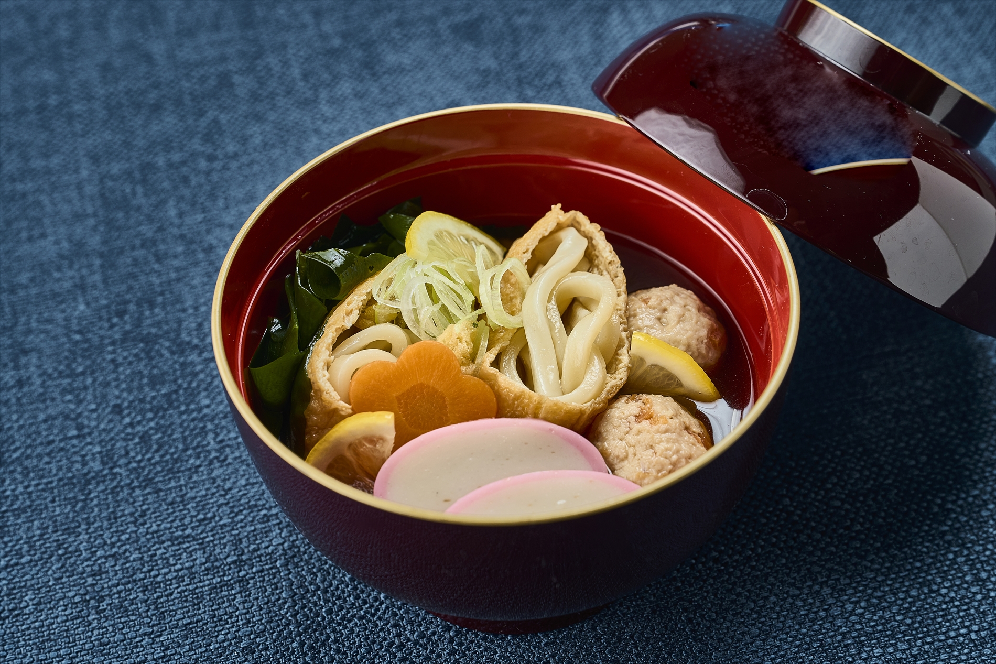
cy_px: 332
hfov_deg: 28.8
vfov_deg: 19.5
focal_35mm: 70
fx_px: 1937
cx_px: 498
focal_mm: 70
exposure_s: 1/100
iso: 200
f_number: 8
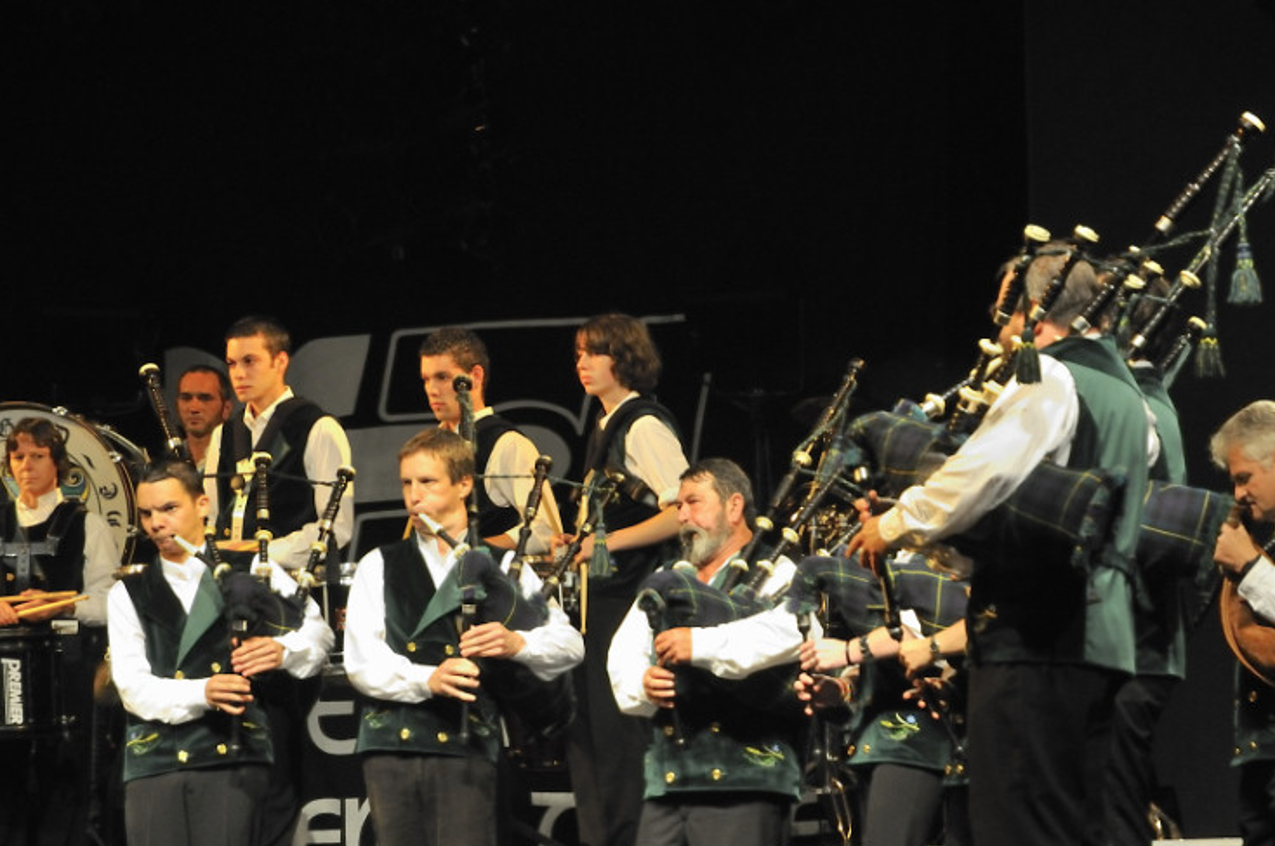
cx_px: 825
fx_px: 6142
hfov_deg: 11.8
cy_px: 483
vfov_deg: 7.9
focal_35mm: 174
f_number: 5.6
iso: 2000
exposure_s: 1/40
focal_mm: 85
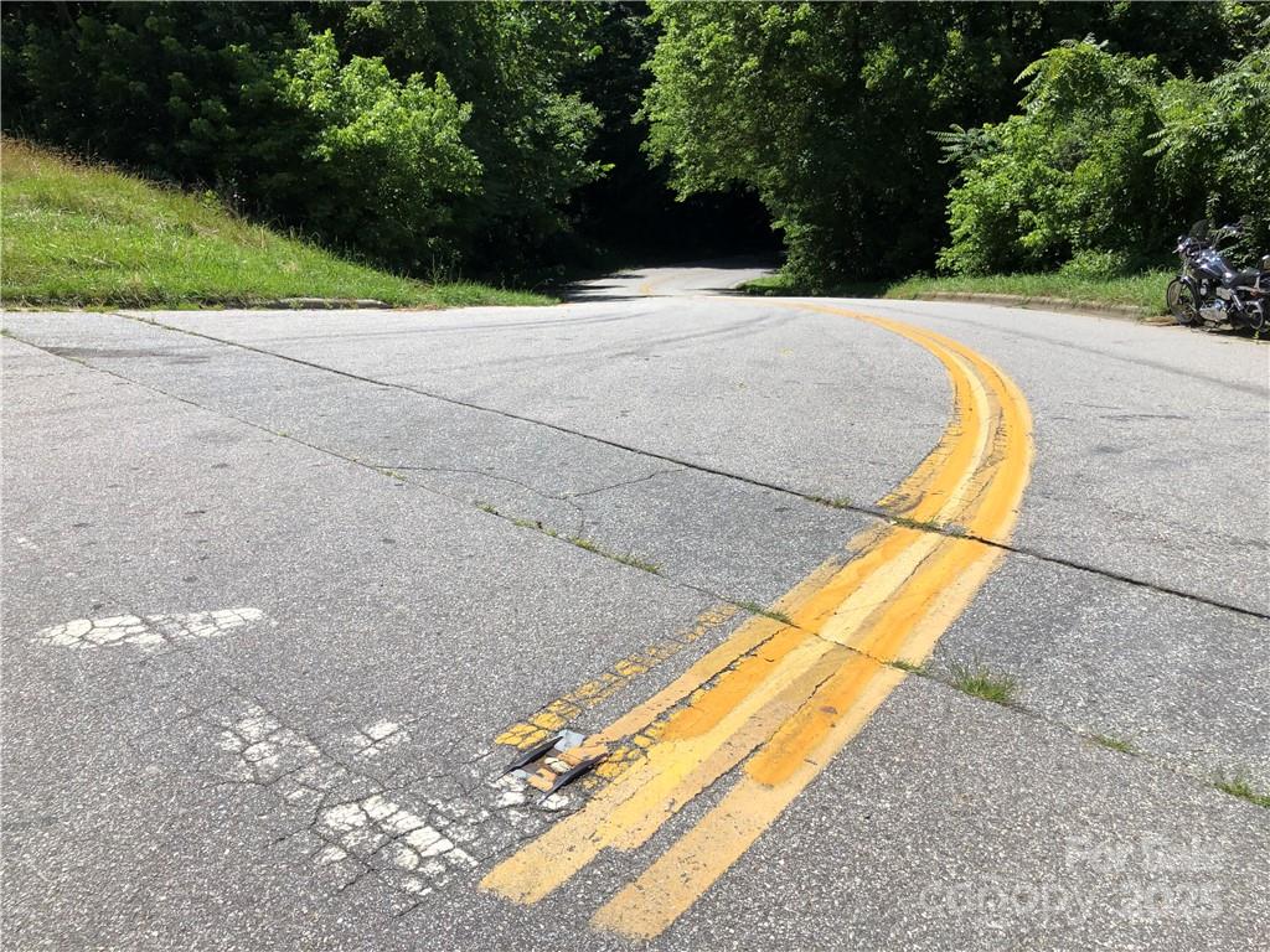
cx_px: 635
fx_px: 1027
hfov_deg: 63.4
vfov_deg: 49.7
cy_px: 476
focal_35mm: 28
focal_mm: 3.99
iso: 20
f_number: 1.8
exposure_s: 1/2433
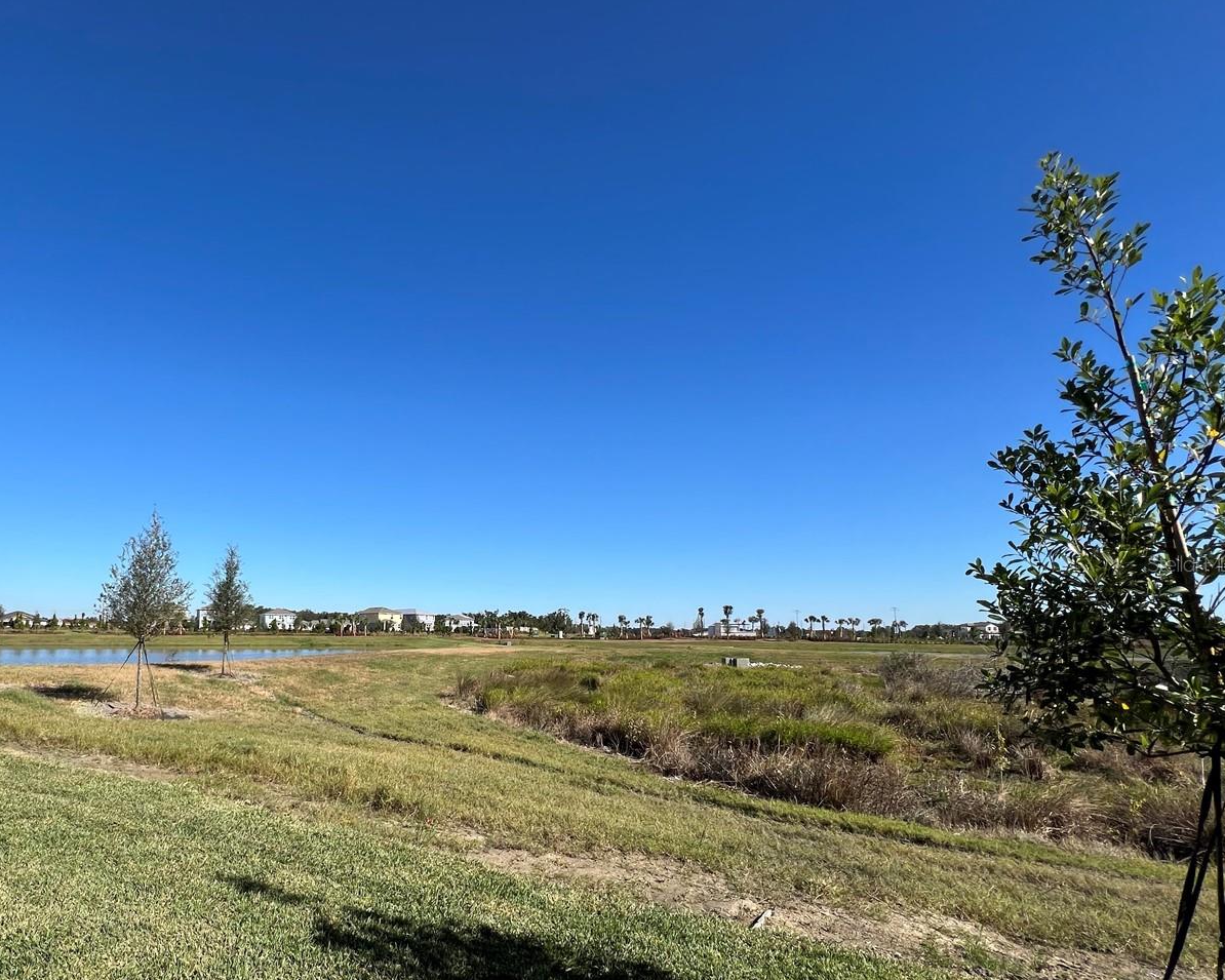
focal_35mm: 17
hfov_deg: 86.9
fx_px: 616
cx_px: 424
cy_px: 563
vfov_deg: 76.5
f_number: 1.8
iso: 32
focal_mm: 1.57
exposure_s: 1/2137
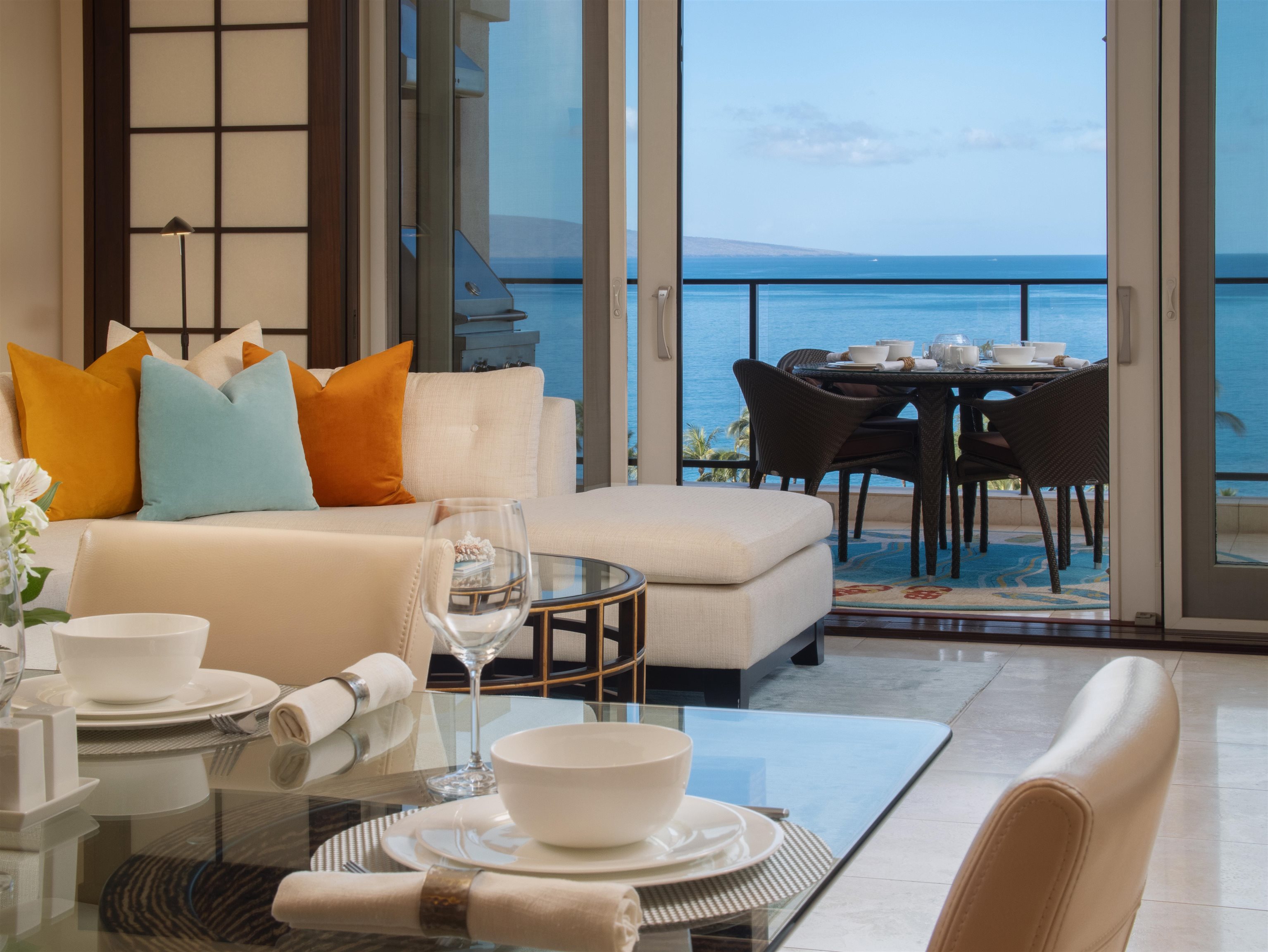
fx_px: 2345
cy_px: 476
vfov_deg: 22.9
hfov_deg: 30.3
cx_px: 634
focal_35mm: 64
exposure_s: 1/125
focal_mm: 32
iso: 320
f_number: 11
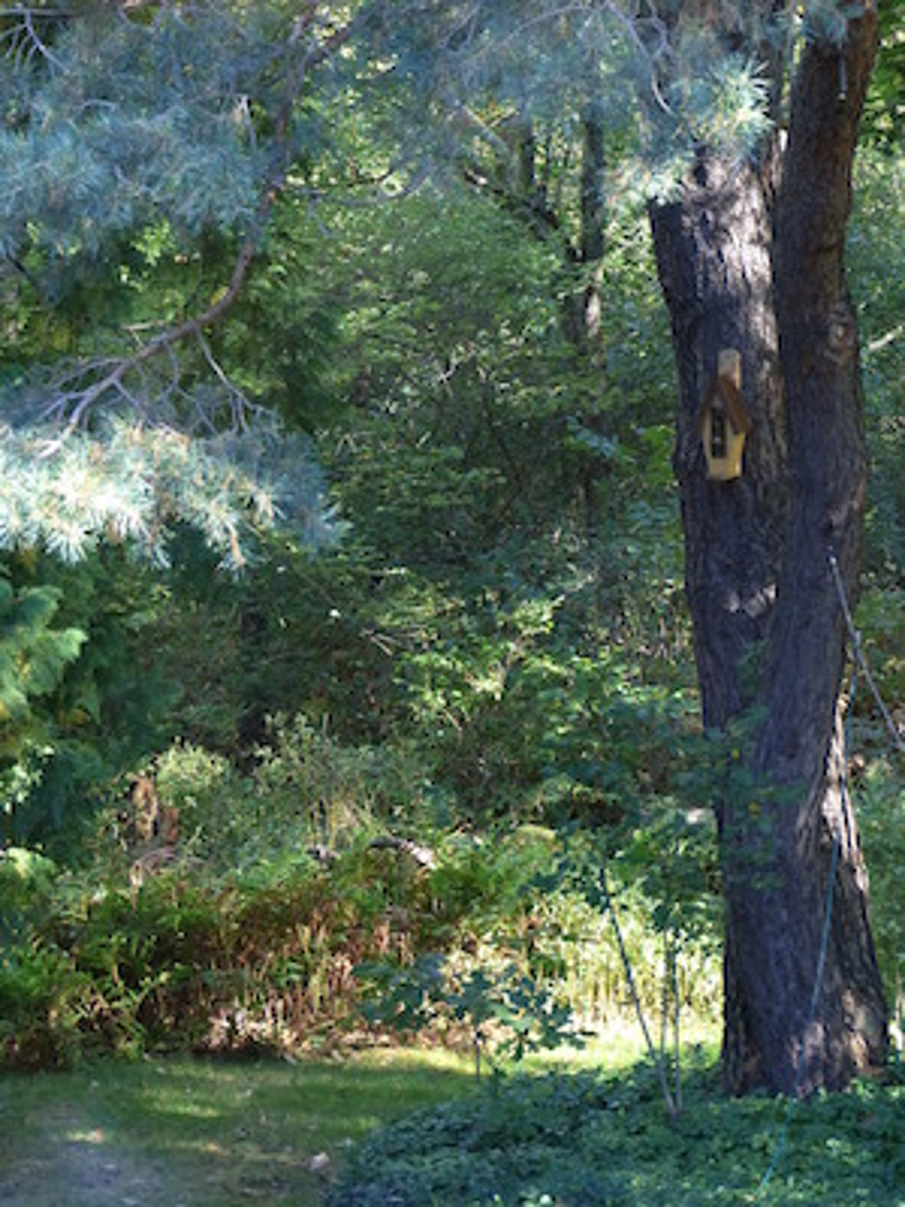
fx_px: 4706
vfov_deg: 14.6
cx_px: 452
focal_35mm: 135
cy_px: 604
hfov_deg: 11.0
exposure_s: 1/80
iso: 400
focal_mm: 24.3
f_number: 2.8
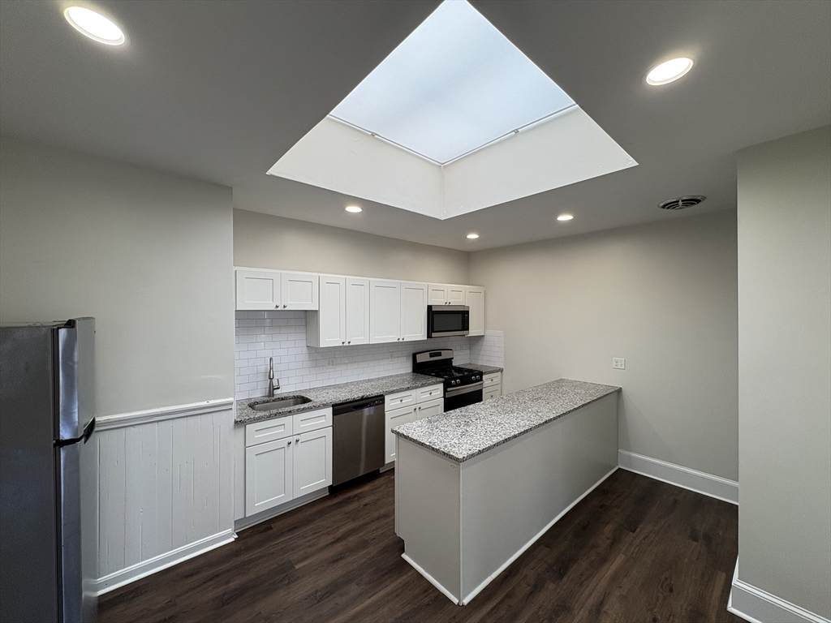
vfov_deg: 85.7
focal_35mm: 14
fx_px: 336
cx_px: 416
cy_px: 312
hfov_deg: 102.1
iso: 80
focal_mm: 2.22
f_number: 2.2
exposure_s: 1/120
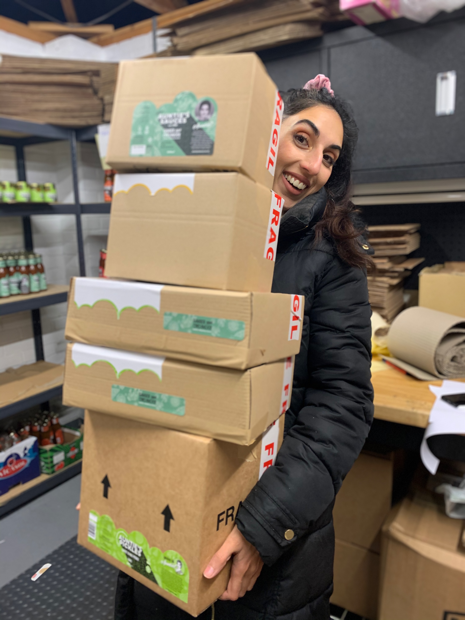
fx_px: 466
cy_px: 310
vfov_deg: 67.3
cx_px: 232
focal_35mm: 26
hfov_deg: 53.1
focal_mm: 4.25
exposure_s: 1/50
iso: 160
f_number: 1.8
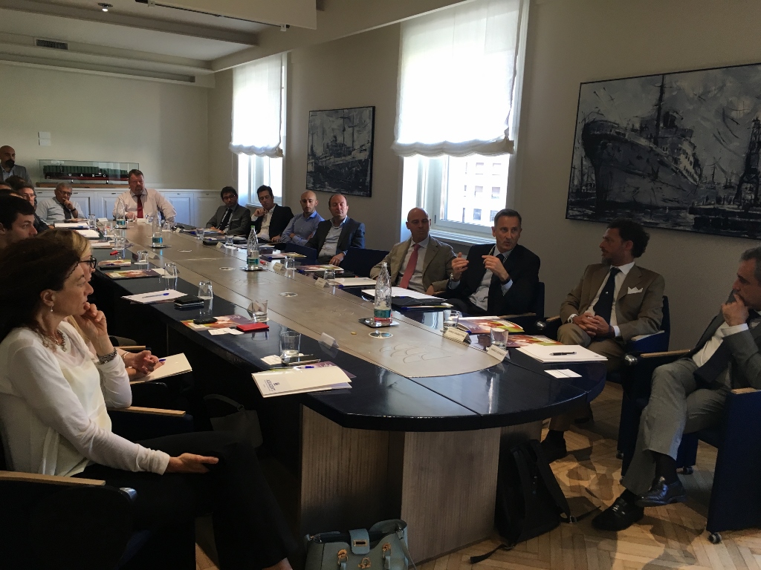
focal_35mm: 29
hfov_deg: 61.7
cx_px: 380
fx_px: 638
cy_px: 285
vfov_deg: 48.2
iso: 50
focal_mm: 4.15
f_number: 2.2
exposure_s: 1/33
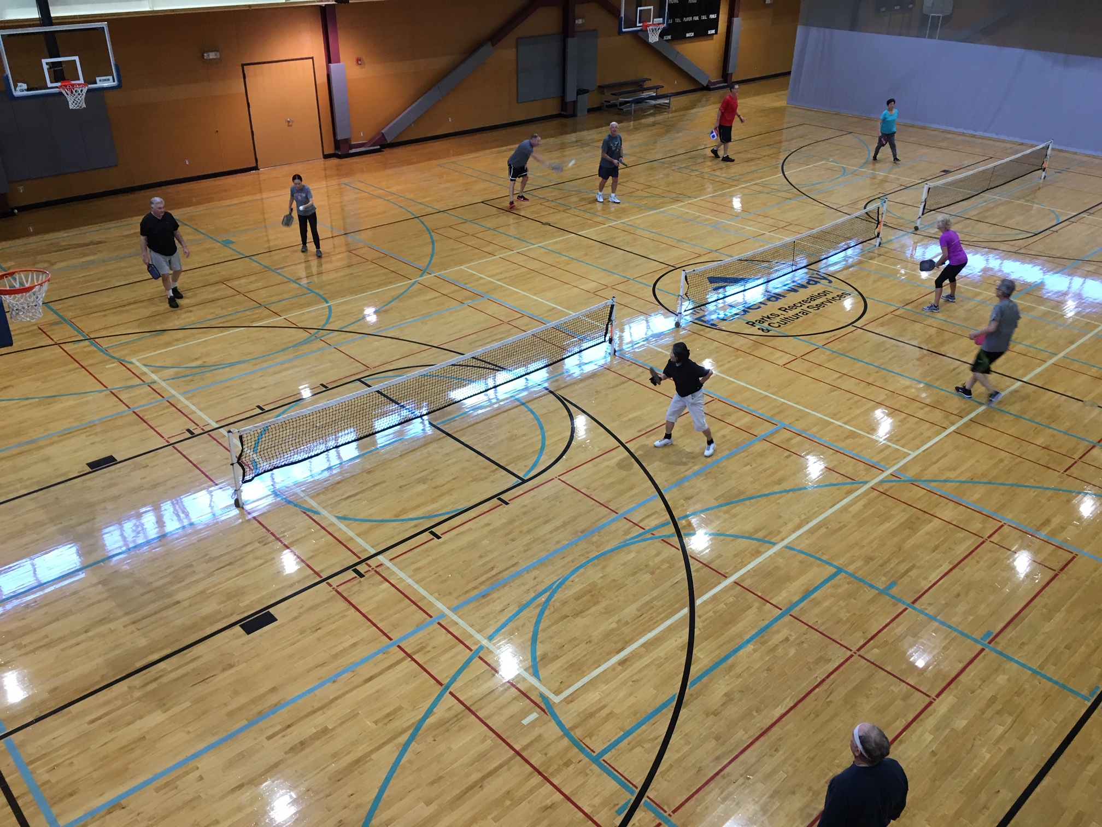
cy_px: 414
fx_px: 923
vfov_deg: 48.2
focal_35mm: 29
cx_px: 551
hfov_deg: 61.7
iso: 80
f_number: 2.2
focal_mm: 4.15
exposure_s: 1/30
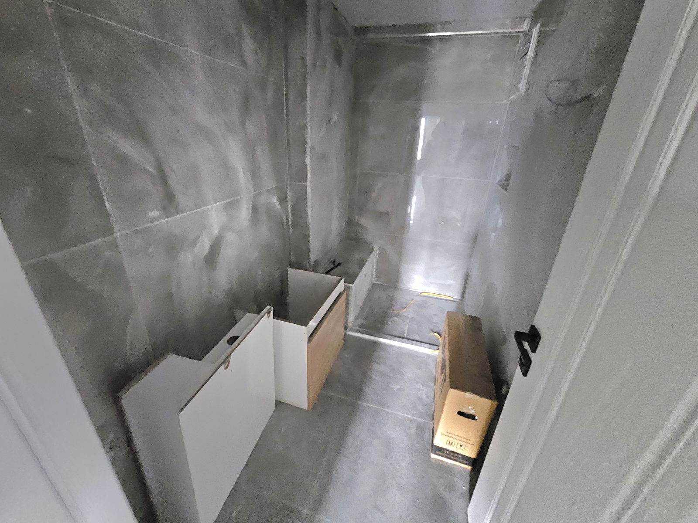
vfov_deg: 89.9
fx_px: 262
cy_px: 262
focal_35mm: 13
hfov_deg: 106.2
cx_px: 349
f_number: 2.2
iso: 2000
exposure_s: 1/24.7
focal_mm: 2.2
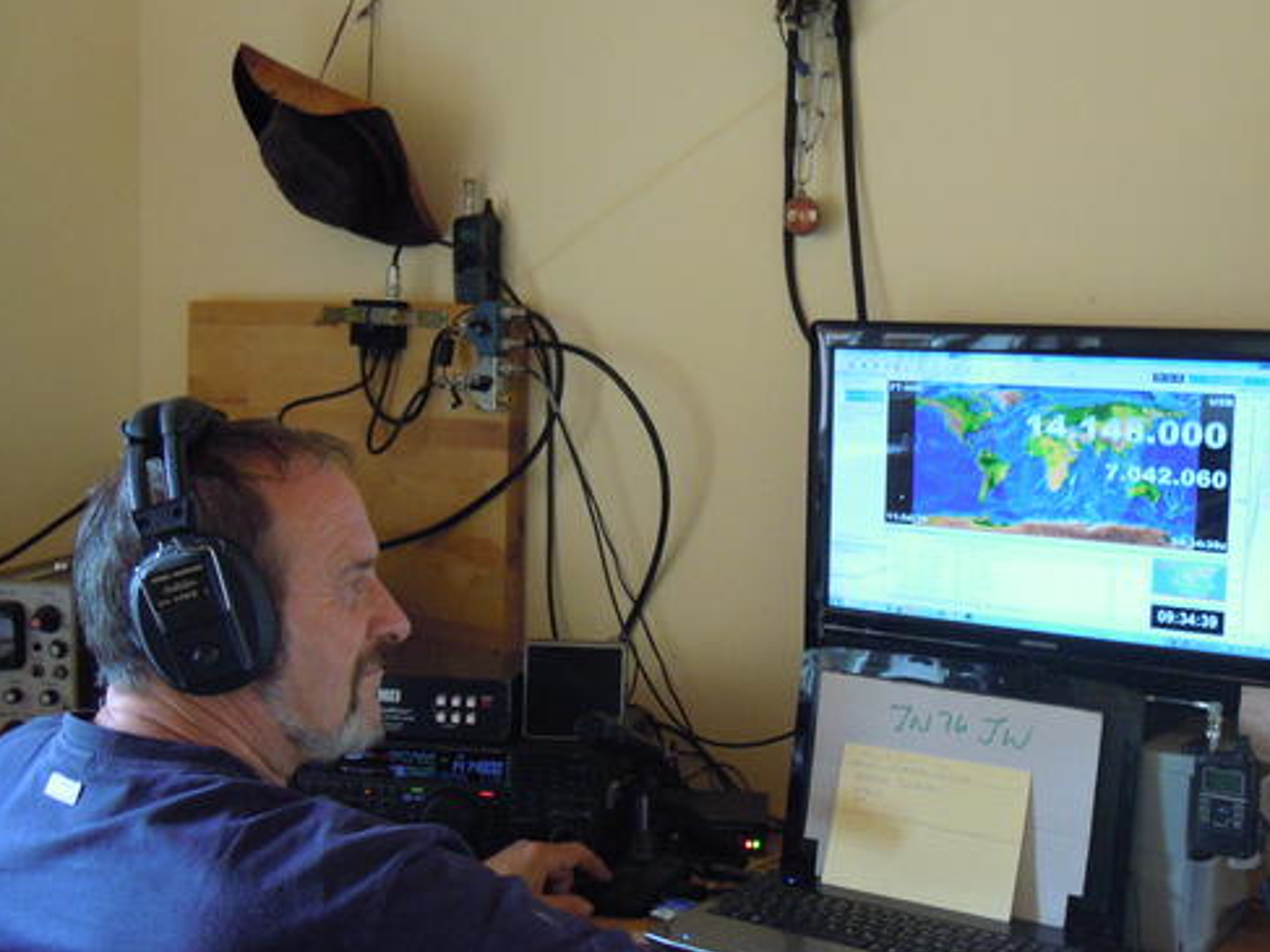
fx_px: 1687
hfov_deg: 41.2
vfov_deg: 31.5
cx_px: 699
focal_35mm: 46
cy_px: 527
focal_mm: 5
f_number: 2.7
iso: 320
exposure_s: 1/30
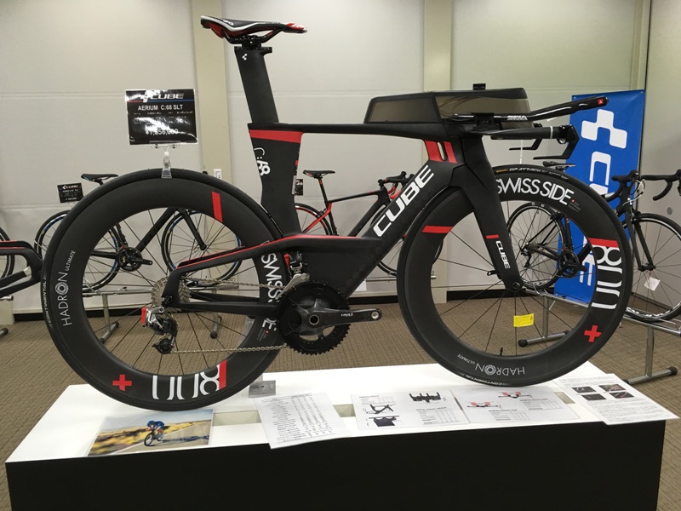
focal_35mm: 29
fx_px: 571
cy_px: 256
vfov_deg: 48.2
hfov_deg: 61.7
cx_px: 340
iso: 40
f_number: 2.2
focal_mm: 4.15
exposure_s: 1/30
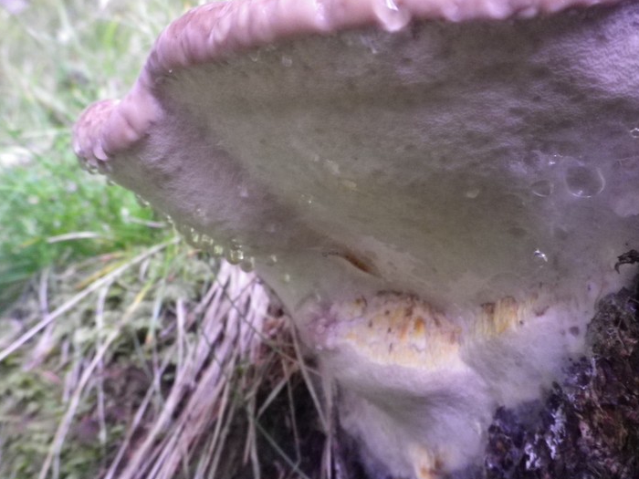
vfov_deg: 36.0
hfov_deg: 46.8
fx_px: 738
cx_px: 330
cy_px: 241
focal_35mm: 40
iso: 800
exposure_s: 1/60
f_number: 3.9
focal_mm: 6.36
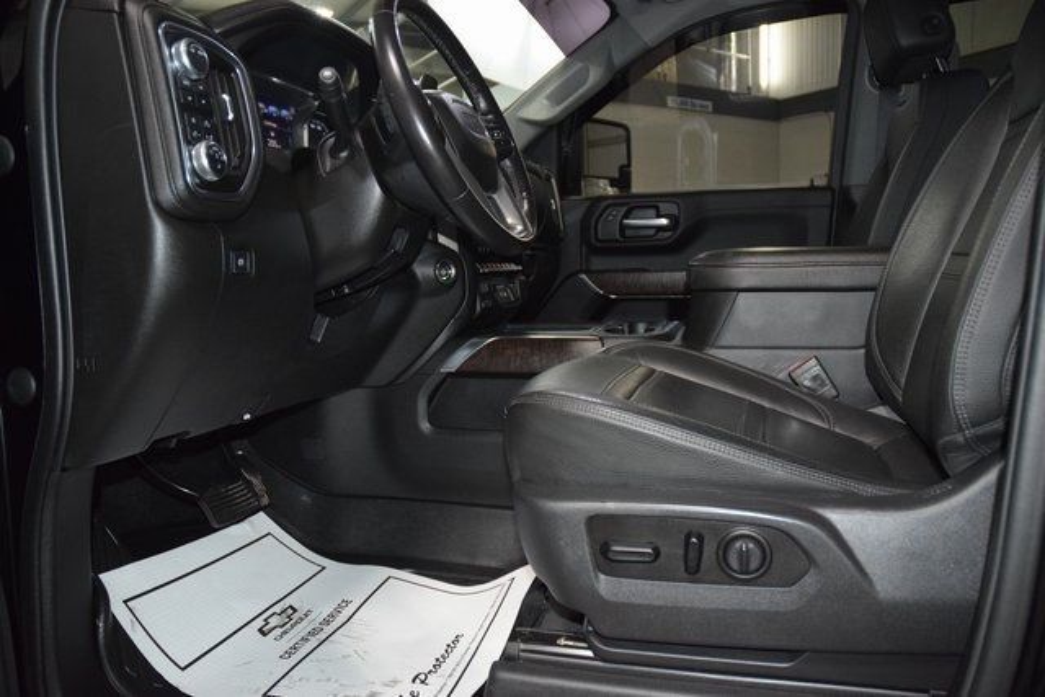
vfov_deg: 48.0
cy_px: 348
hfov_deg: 67.4
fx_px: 784
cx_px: 522
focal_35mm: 27
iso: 2500
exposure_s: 1/125
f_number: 3.5
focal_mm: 18
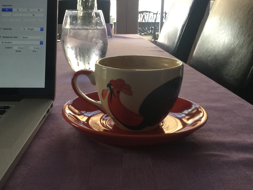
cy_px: 97
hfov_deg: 50.0
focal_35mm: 37
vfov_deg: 38.7
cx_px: 111
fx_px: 270
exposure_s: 1/33
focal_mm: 3.3
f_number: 2.4
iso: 100
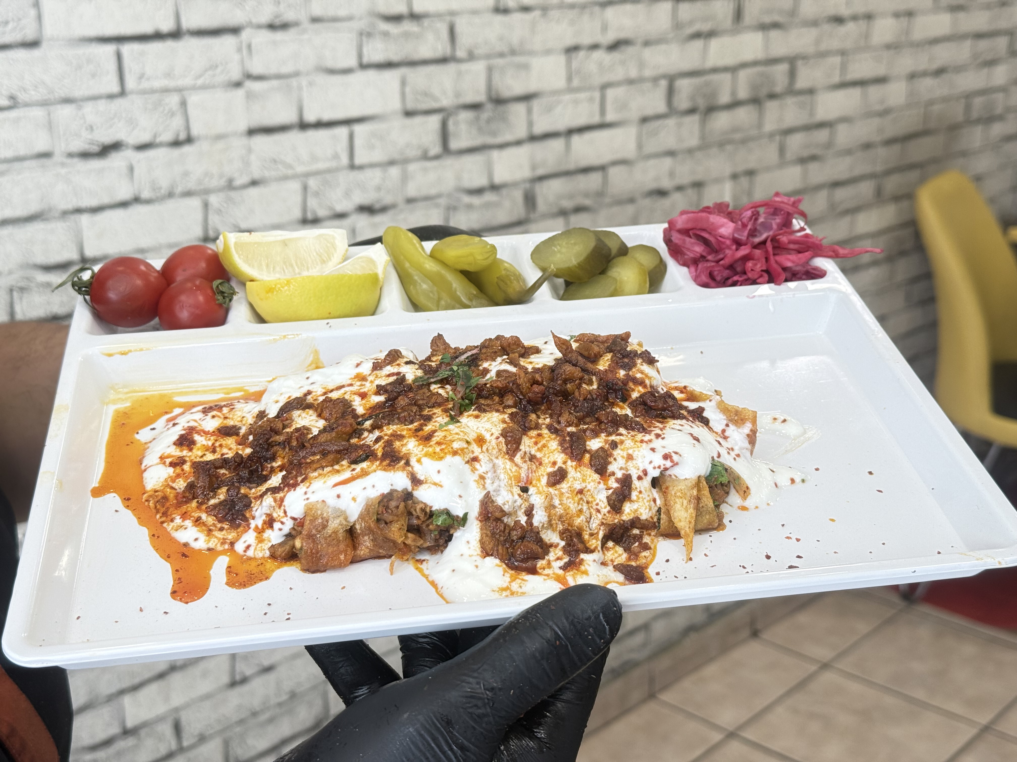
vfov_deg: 30.3
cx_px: 508
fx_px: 1410
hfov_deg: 39.7
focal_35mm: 48
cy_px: 381
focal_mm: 6.76
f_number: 1.78
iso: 125
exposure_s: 1/100
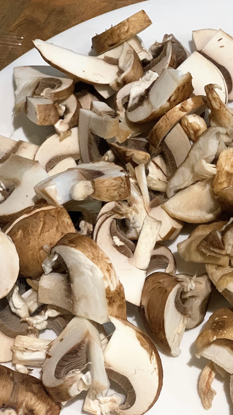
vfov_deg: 27.9
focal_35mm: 76
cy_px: 208
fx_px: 835
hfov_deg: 15.7
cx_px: 218
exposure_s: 1/50
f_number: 2.4
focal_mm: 6
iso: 400
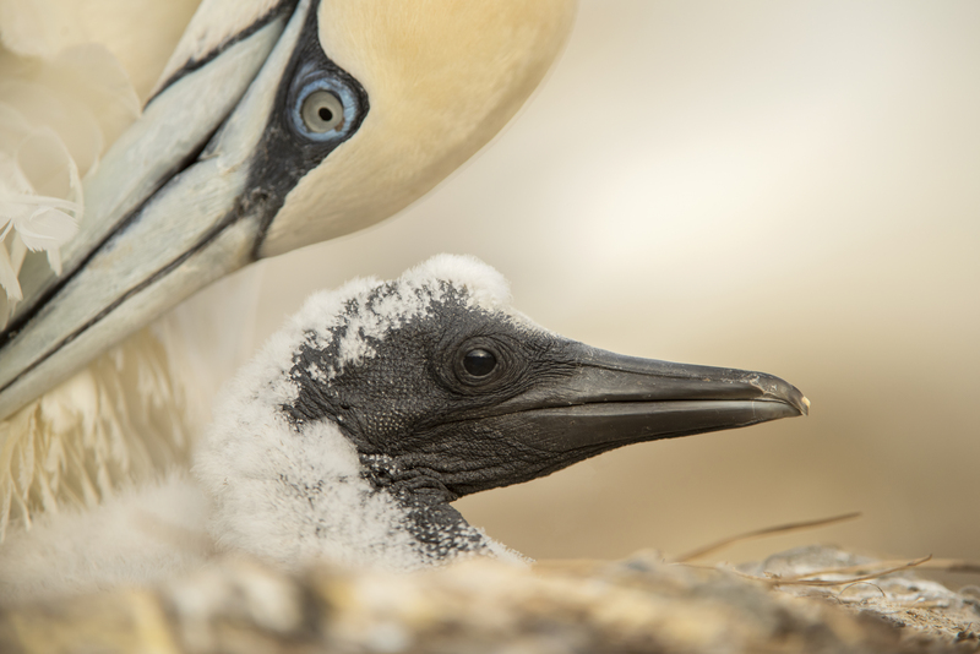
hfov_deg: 5.2
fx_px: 10892
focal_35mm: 400
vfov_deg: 3.4
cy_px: 327
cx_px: 490
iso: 400
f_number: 4
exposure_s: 1/1000
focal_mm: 400
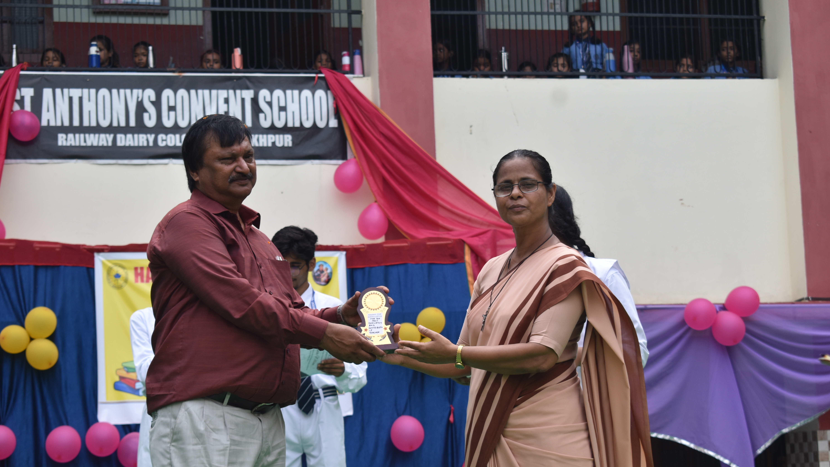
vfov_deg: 14.7
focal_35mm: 82
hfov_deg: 25.9
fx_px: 1805
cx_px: 415
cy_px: 270
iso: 200
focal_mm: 52
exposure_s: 1/250
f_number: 7.1
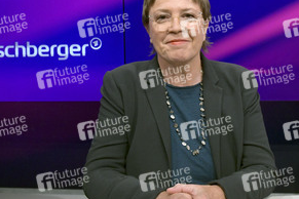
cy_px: 103
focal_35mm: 48
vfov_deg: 28.1
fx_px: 399
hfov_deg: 40.9
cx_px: 179
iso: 1600
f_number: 6.3
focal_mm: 31
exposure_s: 1/200
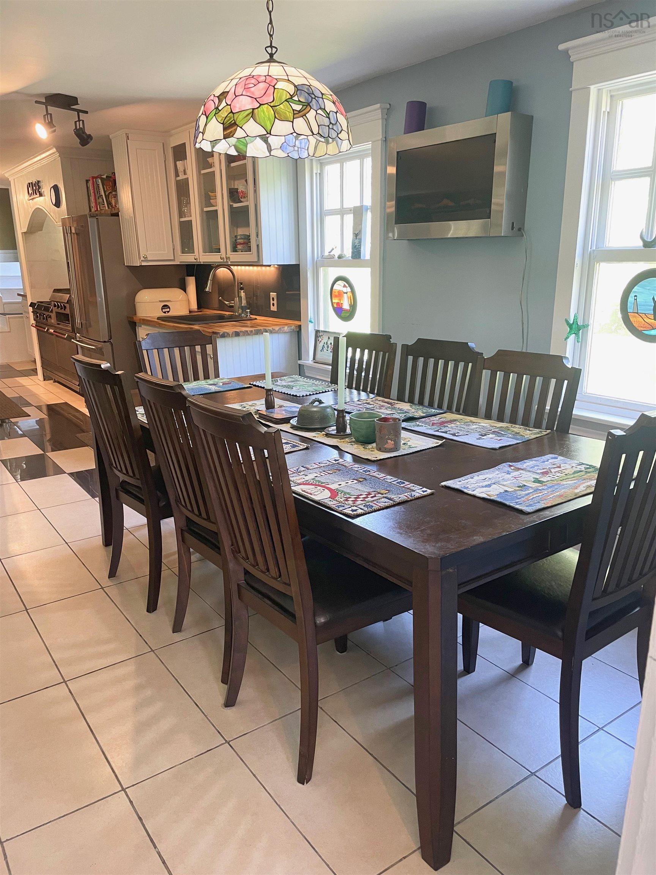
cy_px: 438
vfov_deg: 67.3
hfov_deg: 53.1
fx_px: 657
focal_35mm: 26
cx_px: 328
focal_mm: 4.2
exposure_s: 1/60
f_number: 1.6
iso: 160
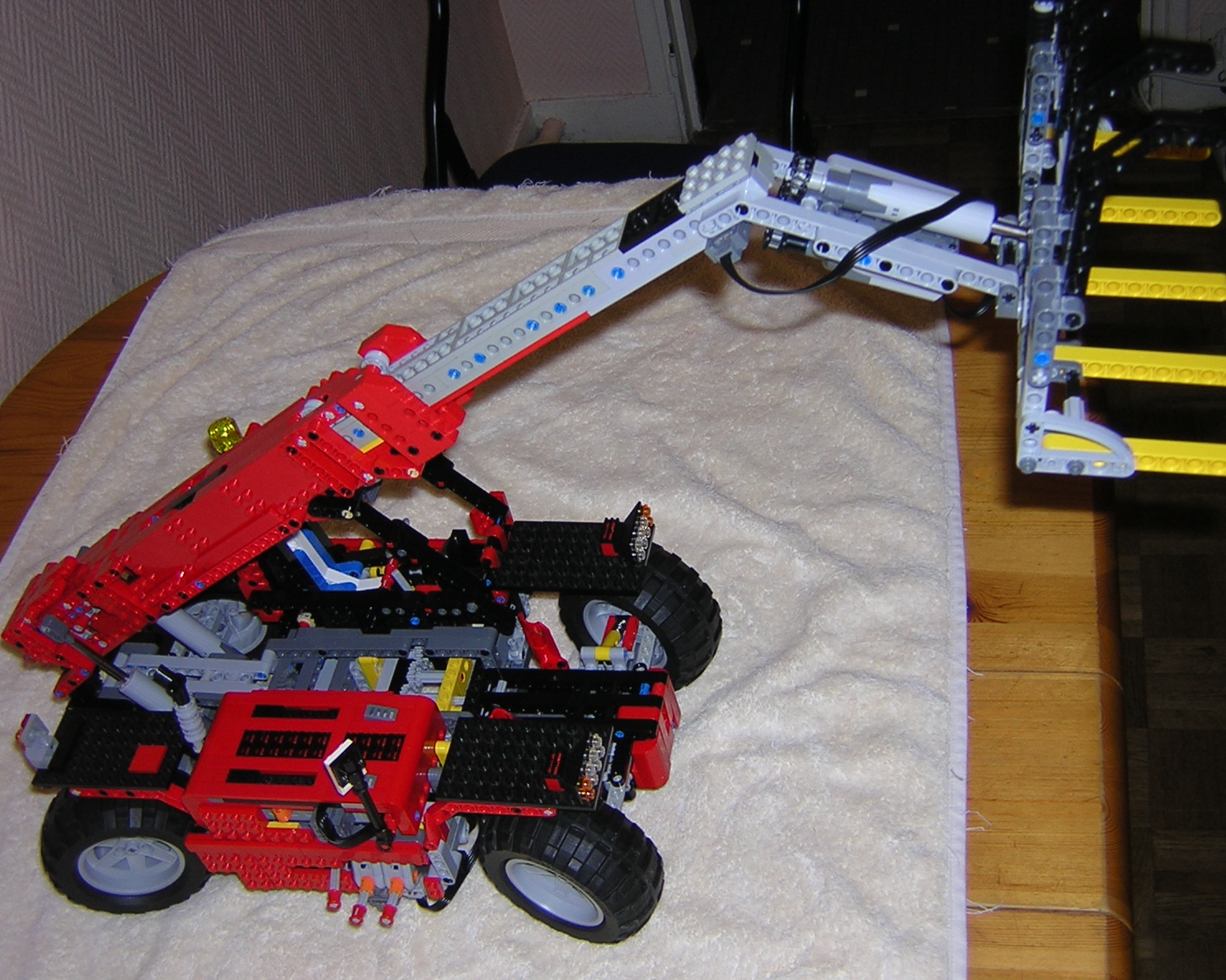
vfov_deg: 35.7
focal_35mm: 42
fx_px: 1524
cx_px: 637
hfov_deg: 43.8
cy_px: 492
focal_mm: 5.2
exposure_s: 1/60.1
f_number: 2.7
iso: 100
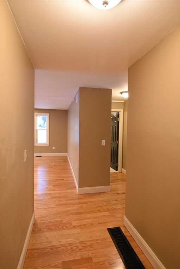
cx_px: 90
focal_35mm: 20
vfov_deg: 85.4
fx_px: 146
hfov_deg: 63.2
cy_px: 134
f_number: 3.2
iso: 400
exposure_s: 1/40
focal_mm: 13
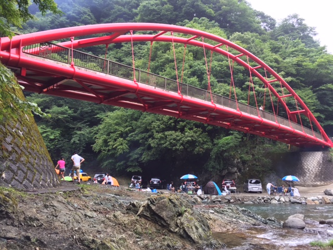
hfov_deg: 61.7
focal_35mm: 29
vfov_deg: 48.2
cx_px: 166
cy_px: 125
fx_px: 279
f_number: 2.2
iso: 32
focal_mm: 4.15
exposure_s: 1/40
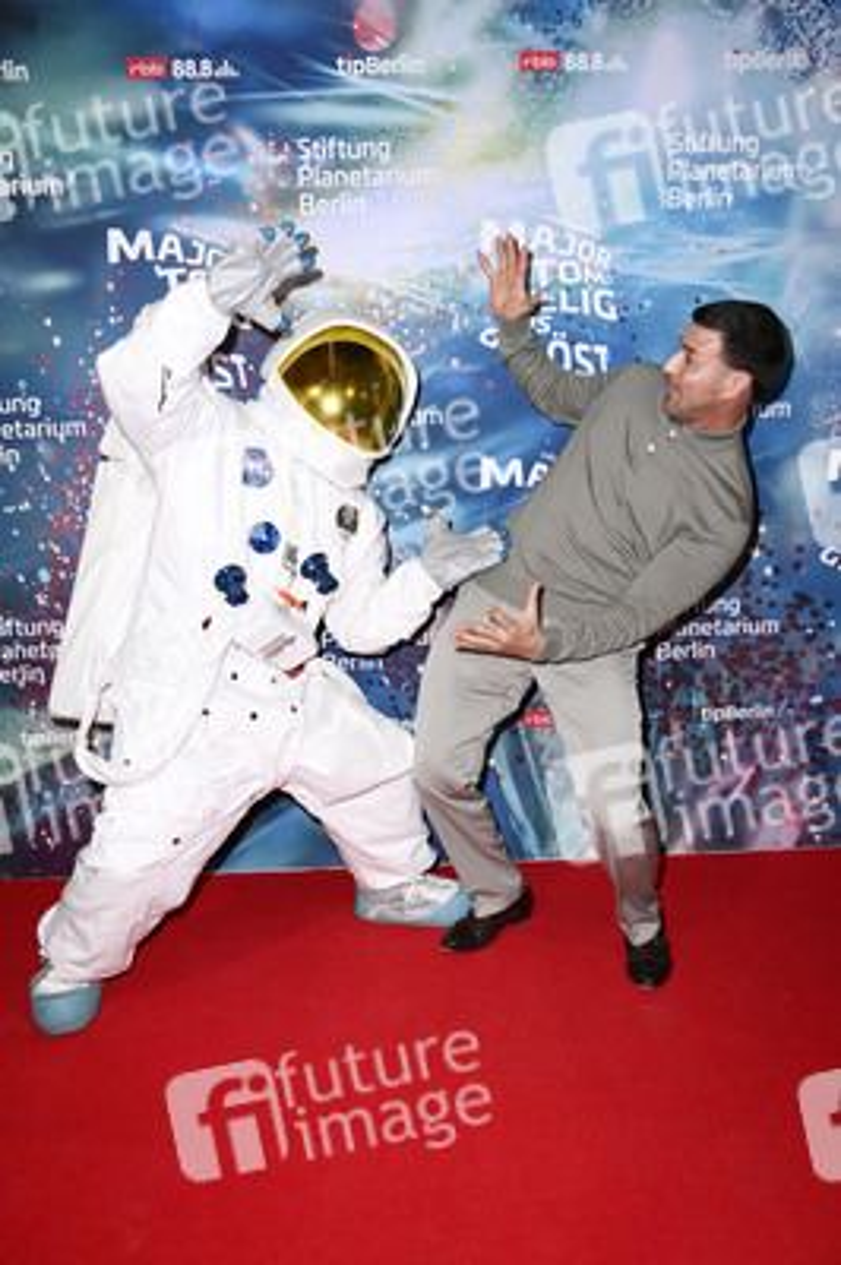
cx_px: 420
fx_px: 1123
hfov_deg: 41.0
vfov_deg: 58.8
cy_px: 632
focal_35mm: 32
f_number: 5.6
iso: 500
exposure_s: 1/160
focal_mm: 32
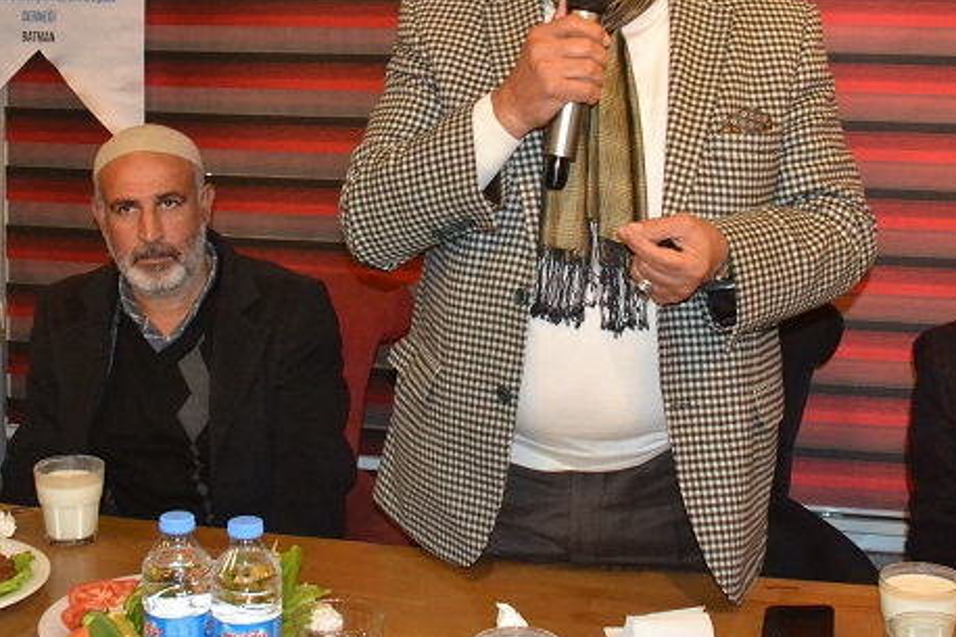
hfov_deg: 35.6
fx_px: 1486
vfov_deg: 23.6
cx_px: 491
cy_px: 70
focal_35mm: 56
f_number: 3.5
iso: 3200
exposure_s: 1/60
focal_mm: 18
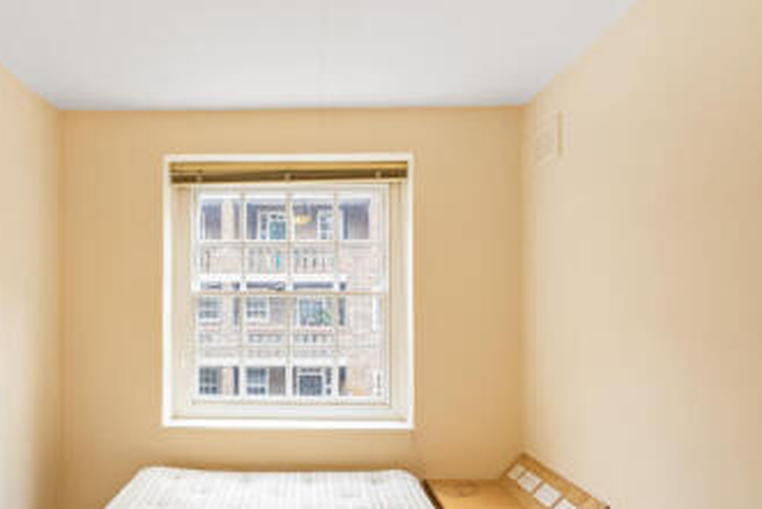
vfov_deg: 54.3
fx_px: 487
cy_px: 328
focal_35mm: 23
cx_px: 292
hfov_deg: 74.9
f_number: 8
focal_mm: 16
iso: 1000
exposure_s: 1/250
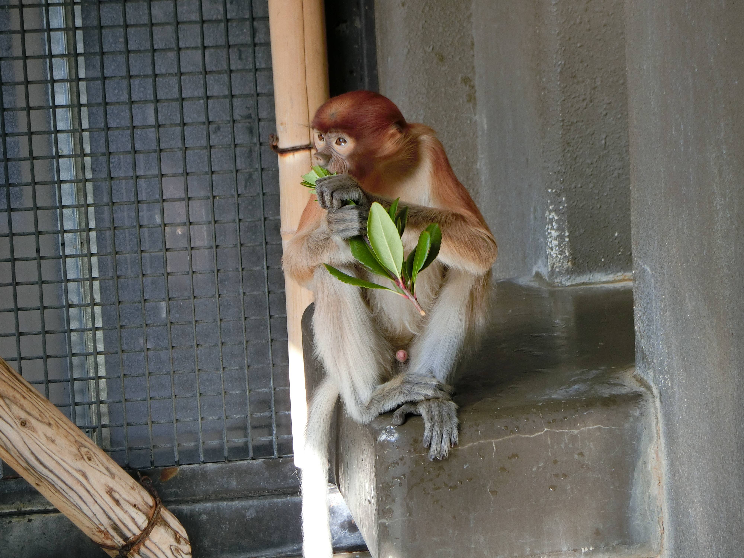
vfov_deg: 7.7
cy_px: 279
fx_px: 4127
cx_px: 372
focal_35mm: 192
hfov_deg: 10.3
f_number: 5.3
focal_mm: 41.1
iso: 160
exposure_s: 1/50
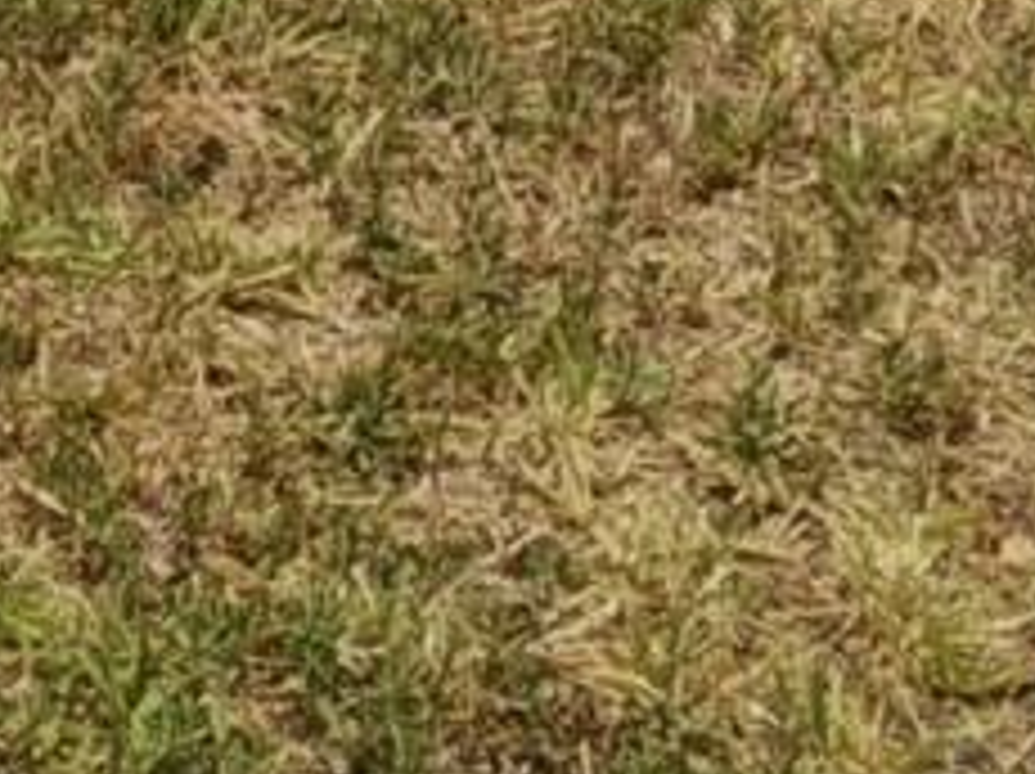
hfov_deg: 9.8
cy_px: -1400
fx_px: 5824
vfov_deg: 7.0
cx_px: -558
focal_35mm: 195
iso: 51
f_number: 2.65
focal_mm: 3.69
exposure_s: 1/2693
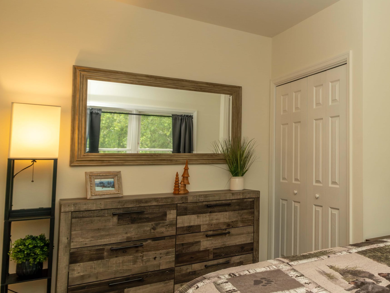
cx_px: 331
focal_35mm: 31
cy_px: 138
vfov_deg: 45.4
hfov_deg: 53.1
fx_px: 349
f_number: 4
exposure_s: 1/125
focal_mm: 18
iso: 400
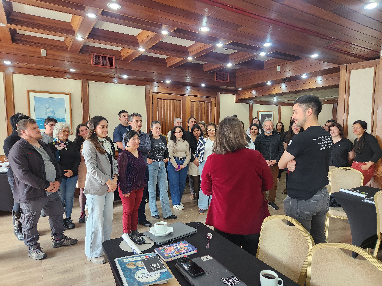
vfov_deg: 58.9
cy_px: 143
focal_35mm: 23
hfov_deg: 73.9
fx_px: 254
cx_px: 191
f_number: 1.8
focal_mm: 5.4
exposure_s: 1/100
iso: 250
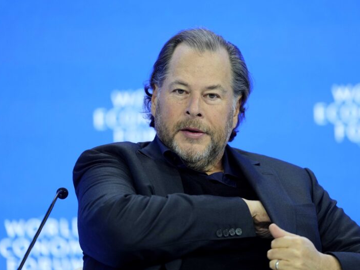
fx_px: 3390
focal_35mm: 326
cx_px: 197
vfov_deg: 4.6
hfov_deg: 6.1
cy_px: 135
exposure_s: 1/400
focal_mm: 300
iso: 1600
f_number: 2.8
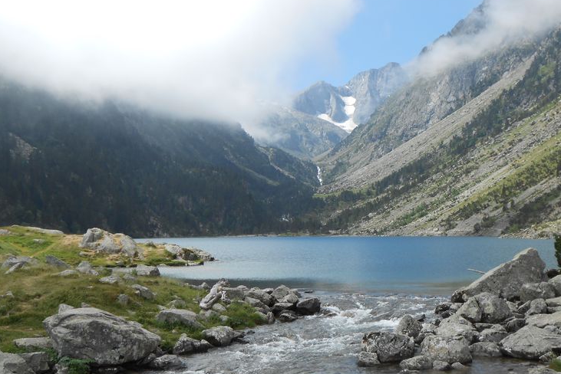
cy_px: 203
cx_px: 283
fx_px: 811
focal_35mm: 52
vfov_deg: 26.0
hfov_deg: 38.2
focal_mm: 8.8
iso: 80
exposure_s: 1/500
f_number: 4.8
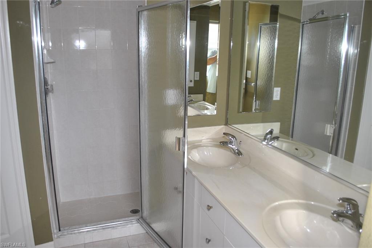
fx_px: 279
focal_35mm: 27
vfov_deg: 48.0
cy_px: 124
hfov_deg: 67.4
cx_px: 186
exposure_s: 1/60
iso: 200
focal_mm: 18
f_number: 4
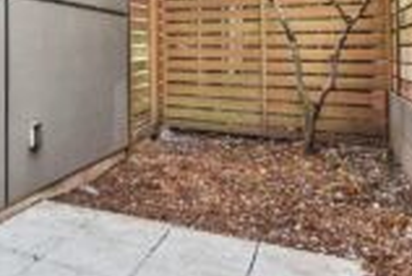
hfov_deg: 39.5
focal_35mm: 43
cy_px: 43
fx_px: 493
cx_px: -8
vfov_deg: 30.3
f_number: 7.1
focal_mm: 17
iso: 250
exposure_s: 1/125
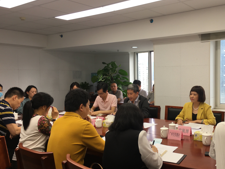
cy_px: 91
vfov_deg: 38.6
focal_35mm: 37
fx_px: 240
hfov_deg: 49.6
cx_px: 143
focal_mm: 4.15
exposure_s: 1/50
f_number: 2.2
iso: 32
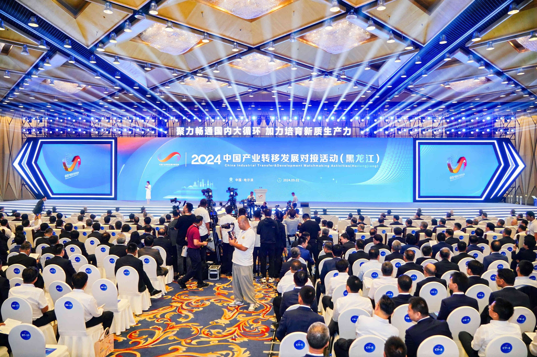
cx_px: 268
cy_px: 178
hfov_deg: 73.8
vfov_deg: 53.1
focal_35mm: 24
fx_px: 358
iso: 800
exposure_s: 1/250
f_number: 4
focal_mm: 24
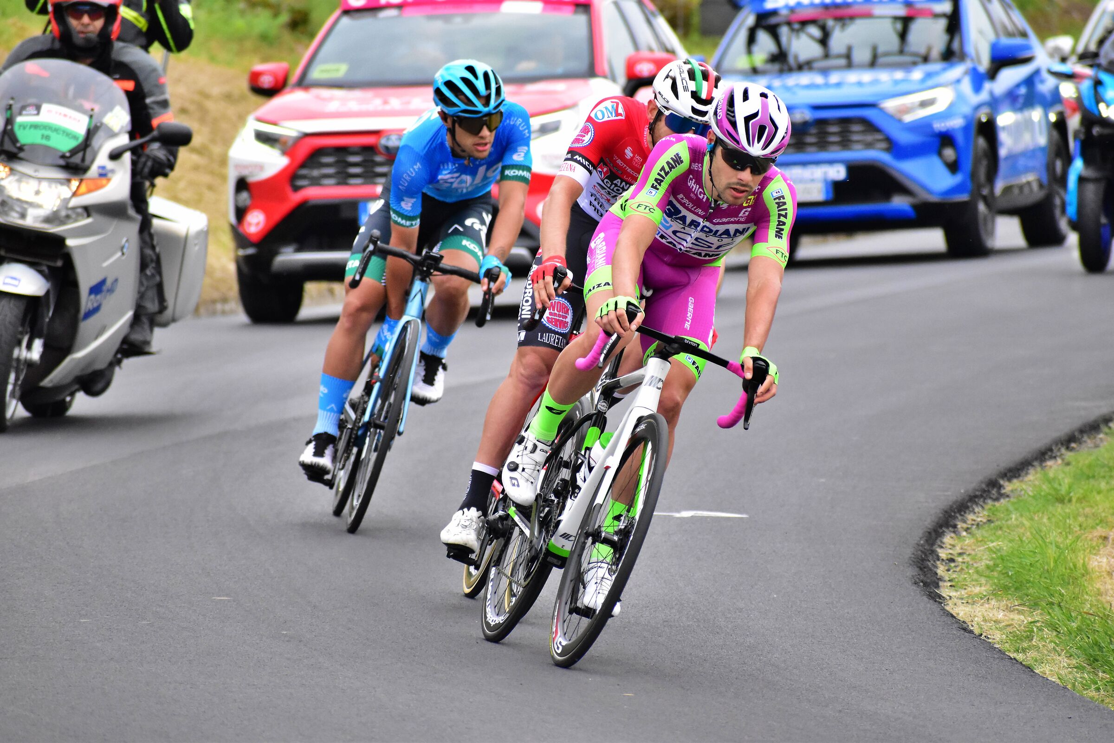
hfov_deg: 5.7
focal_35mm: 360
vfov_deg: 3.8
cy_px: 372
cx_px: 557
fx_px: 11139
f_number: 6
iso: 3200
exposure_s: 1/3200
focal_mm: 240
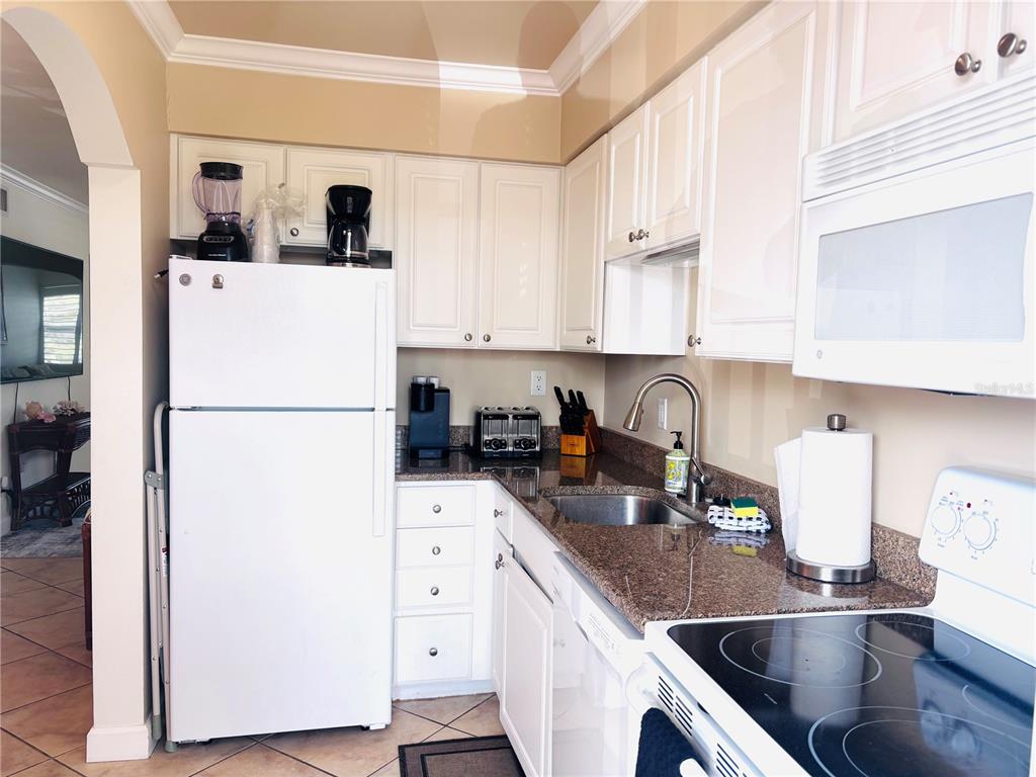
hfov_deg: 67.3
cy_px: 388
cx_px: 518
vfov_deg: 53.1
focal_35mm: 26
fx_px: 778
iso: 40
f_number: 1.6
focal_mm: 5.96
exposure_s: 1/120
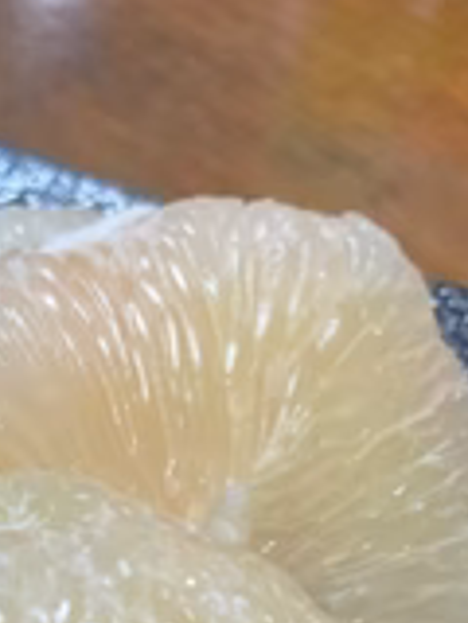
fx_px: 1172
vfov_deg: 27.0
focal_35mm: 65
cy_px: 709
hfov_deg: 21.0
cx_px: -94
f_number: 1.6
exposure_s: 1/60
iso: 80
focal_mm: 4.2
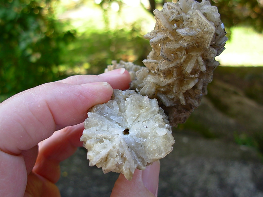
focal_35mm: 38
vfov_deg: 37.7
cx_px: 132
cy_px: 98
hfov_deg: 49.0
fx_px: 289
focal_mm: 6.3
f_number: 2.9
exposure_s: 1/71.8
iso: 50
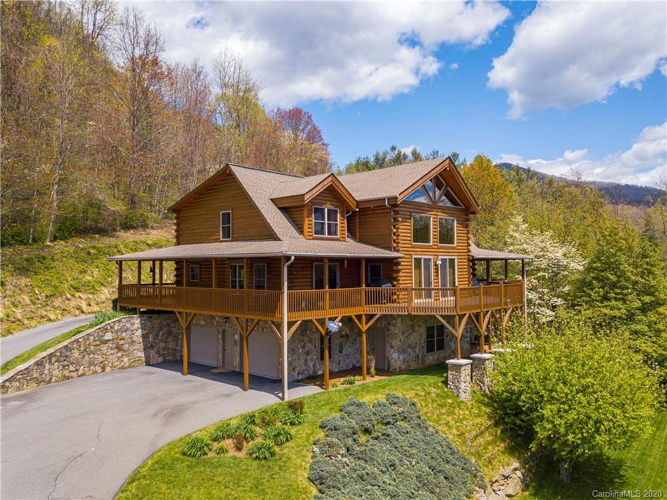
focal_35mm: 26
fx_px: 501
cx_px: 334
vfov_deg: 53.0
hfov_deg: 67.3
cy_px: 250
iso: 100
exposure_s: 1/1250
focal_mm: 4.7
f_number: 2.2
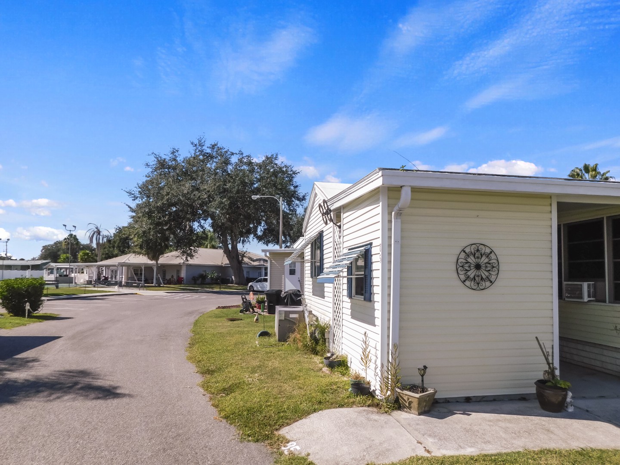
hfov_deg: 73.9
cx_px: 310
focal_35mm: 23
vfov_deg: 58.9
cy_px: 232
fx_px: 412
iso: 125
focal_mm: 4
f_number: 6
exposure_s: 1/500
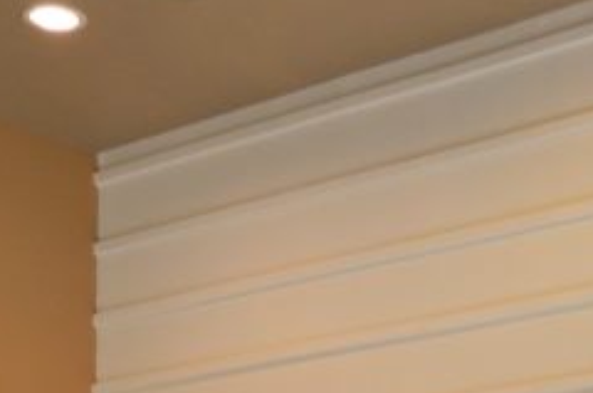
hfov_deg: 17.6
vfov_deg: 10.6
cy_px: 824
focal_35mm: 116
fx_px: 1907
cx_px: 432
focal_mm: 18
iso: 400
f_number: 4.5
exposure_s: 1/80
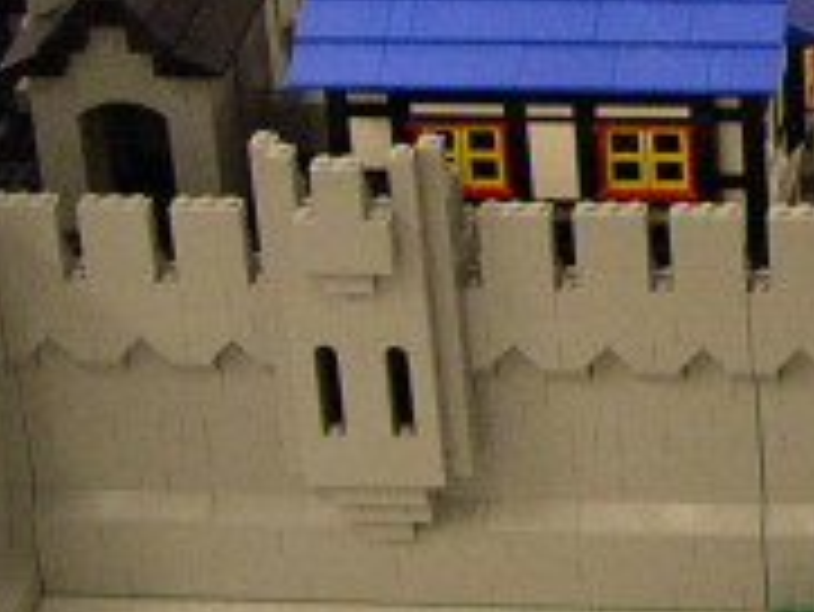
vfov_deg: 8.8
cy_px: 63
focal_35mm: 168
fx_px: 3953
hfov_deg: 11.3
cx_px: 1183
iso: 400
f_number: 2.8
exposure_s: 1/18.6
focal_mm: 8
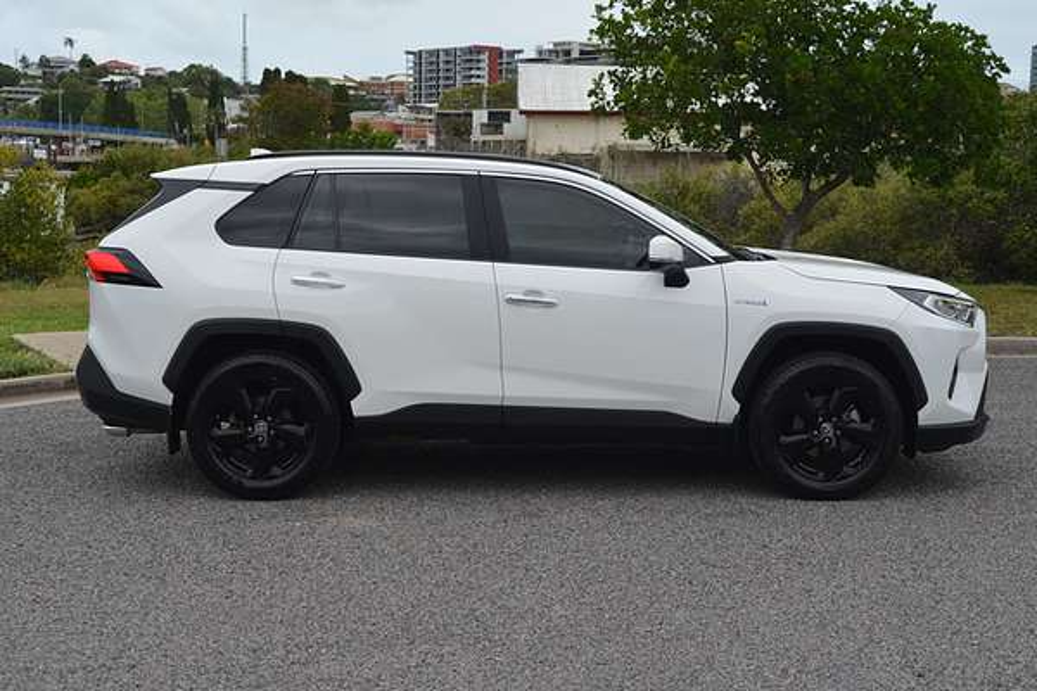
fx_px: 1469
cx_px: 518
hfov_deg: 38.9
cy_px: 346
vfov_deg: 26.5
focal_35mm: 51
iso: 100
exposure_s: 1/320
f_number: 9
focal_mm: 34
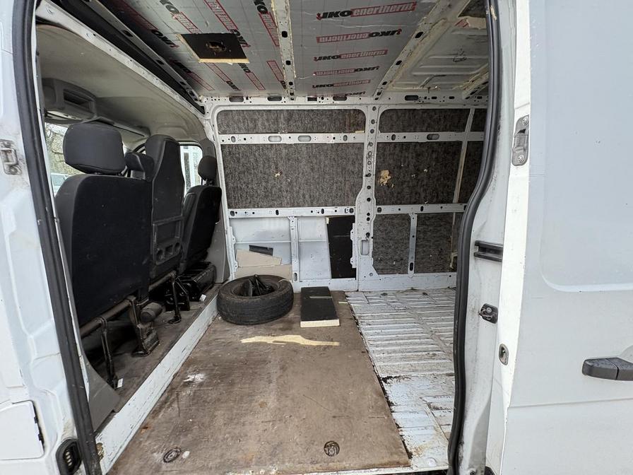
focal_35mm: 14
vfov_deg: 85.7
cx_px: 316
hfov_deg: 102.1
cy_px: 238
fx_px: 256
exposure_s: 1/244
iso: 64
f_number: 2.2
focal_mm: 2.22
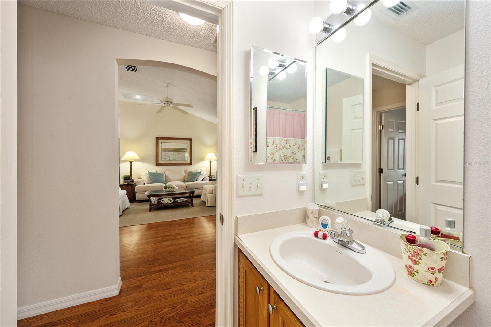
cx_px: 246
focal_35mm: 13
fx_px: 177
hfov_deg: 108.3
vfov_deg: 85.4
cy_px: 164
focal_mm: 13
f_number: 6.3
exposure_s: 1/10
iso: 160
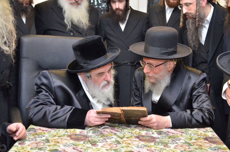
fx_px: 382
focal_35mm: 60
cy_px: 76
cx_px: 115
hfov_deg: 33.5
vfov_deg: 22.5
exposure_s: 1/160
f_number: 5
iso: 1250
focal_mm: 40
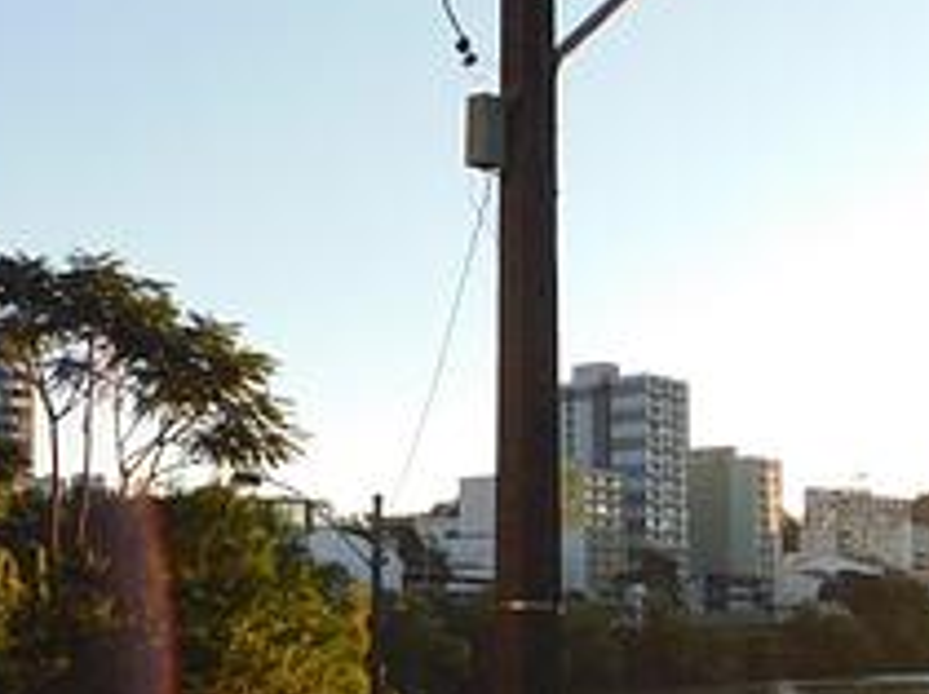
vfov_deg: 23.5
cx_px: 524
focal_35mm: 61
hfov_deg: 31.7
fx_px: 1635
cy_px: 579
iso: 125
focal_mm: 5.3
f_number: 3.2
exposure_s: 1/400
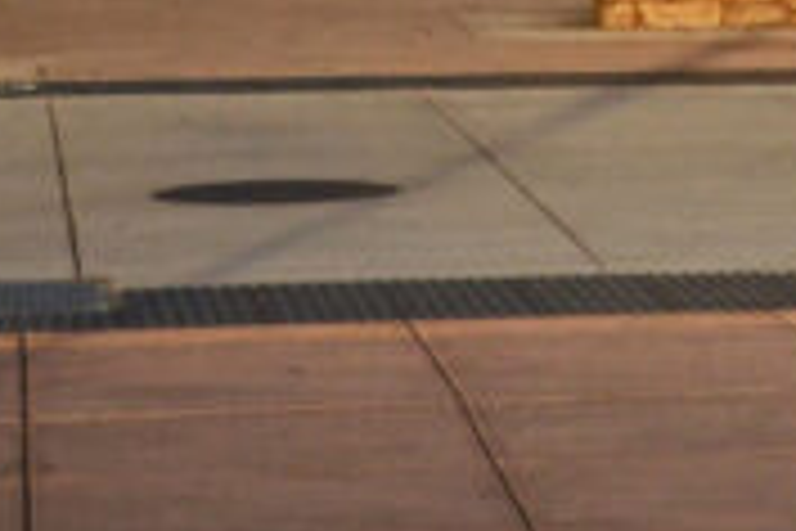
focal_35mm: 208
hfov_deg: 8.7
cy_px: -916
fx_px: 4599
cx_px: 2087
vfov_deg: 6.2
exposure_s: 1/320
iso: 400
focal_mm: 24
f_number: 8
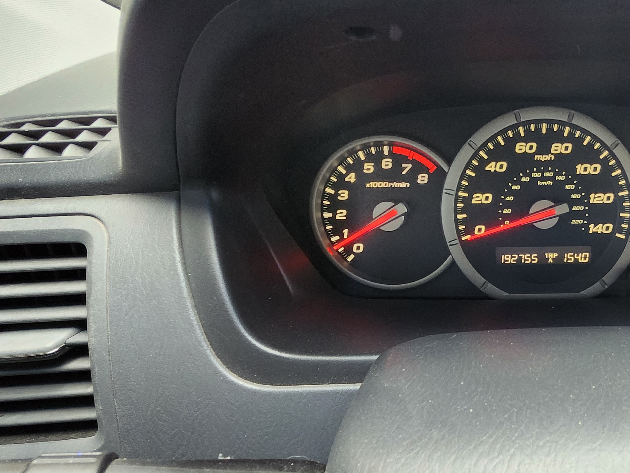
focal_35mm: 25
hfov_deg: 61.5
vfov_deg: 54.4
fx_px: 455
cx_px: 533
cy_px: 289
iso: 80
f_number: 2.2
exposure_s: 1/60
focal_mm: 1.74
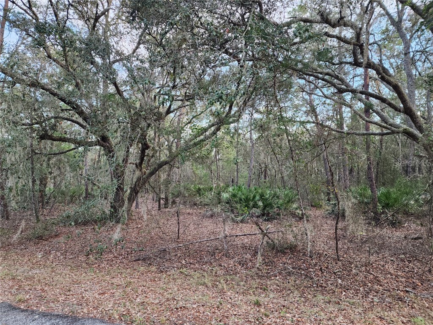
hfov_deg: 73.9
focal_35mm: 23
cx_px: 216
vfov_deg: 58.9
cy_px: 162
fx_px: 288
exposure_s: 1/180
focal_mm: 6.4
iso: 125
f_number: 1.8
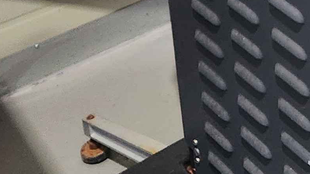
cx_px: 415
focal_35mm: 127
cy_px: -256
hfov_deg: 15.9
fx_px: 1044
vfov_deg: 8.6
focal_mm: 5.4
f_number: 1.8
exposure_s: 1/120
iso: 250
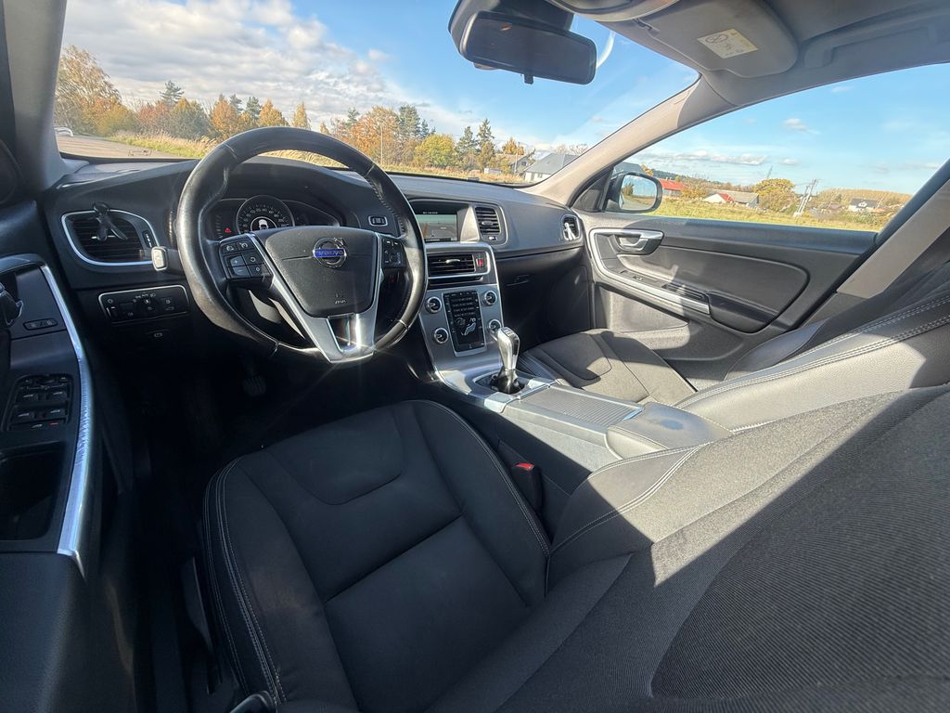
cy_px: 356
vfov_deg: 85.7
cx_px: 475
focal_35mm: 14
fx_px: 384
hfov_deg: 102.1
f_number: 2.2
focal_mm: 2.22
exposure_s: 1/140
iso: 64
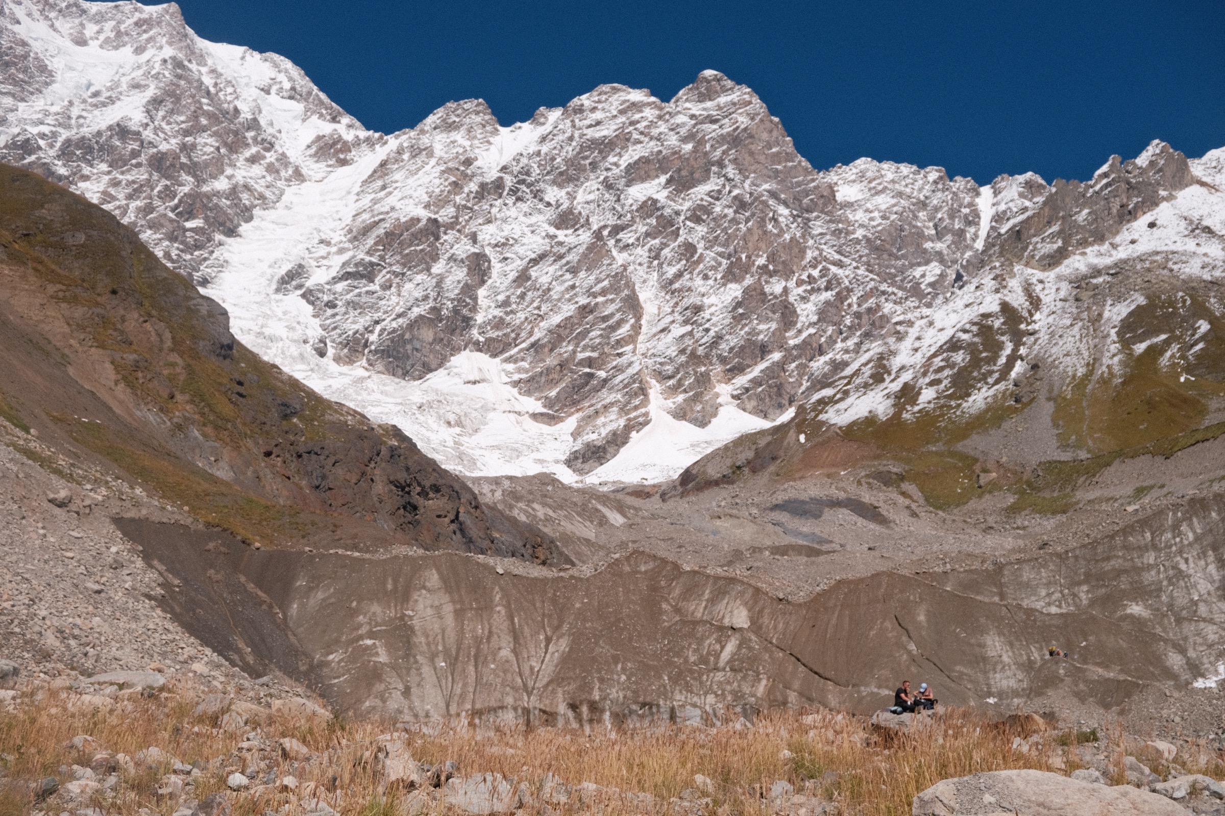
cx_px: 612
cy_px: 408
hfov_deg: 50.7
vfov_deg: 35.1
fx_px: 1293
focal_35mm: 38
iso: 160
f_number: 3.6
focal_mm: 25.4
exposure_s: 1/3000
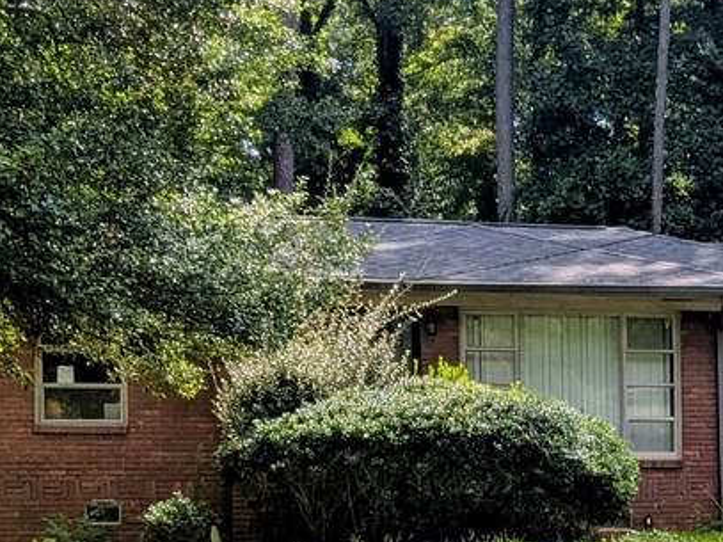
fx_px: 1775
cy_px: 556
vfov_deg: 16.9
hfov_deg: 22.2
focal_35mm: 85
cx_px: 723
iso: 51
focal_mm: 4.38
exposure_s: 1/935
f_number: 1.73
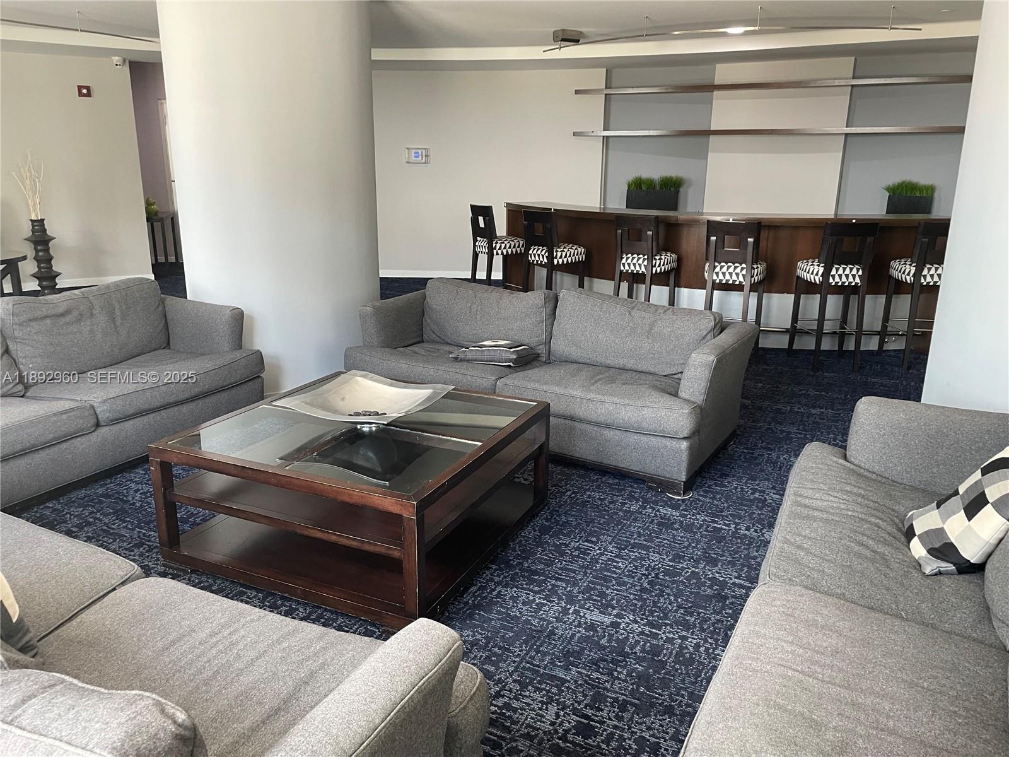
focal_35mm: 26
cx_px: 504
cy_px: 378
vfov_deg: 53.1
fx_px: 758
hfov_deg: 67.3
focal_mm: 4.2
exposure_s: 1/75
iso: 125
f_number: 1.6
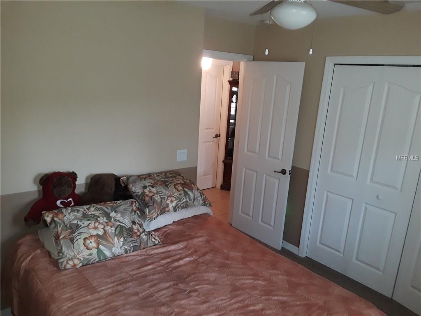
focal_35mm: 28
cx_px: 210
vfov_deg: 49.7
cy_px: 158
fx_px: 341
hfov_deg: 63.4
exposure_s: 1/30
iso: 160
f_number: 1.9
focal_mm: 2.9
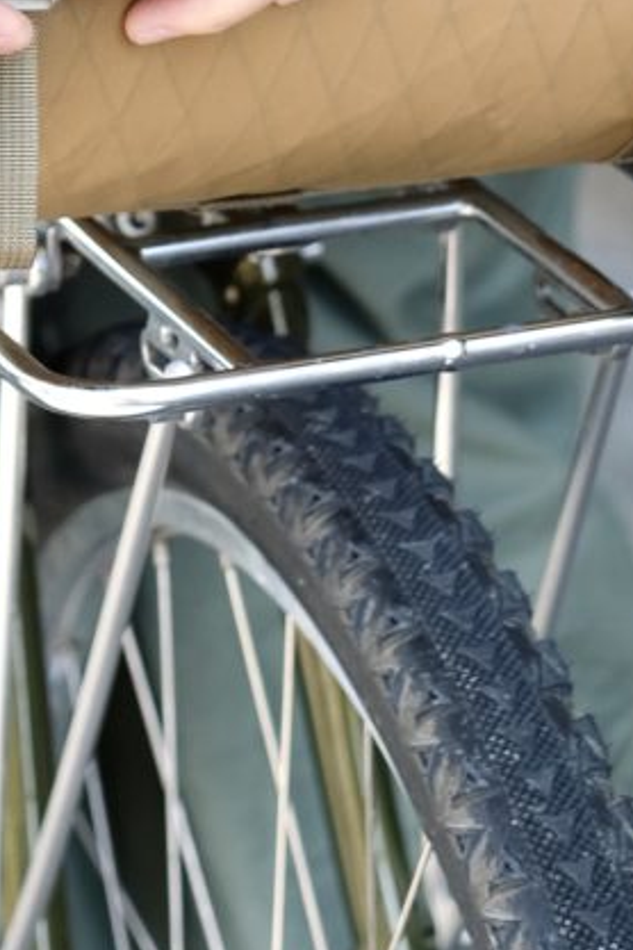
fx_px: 8492
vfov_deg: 6.3
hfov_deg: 4.3
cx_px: 97
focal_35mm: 322
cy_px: -444
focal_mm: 56
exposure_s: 1/400
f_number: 2.5
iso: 400
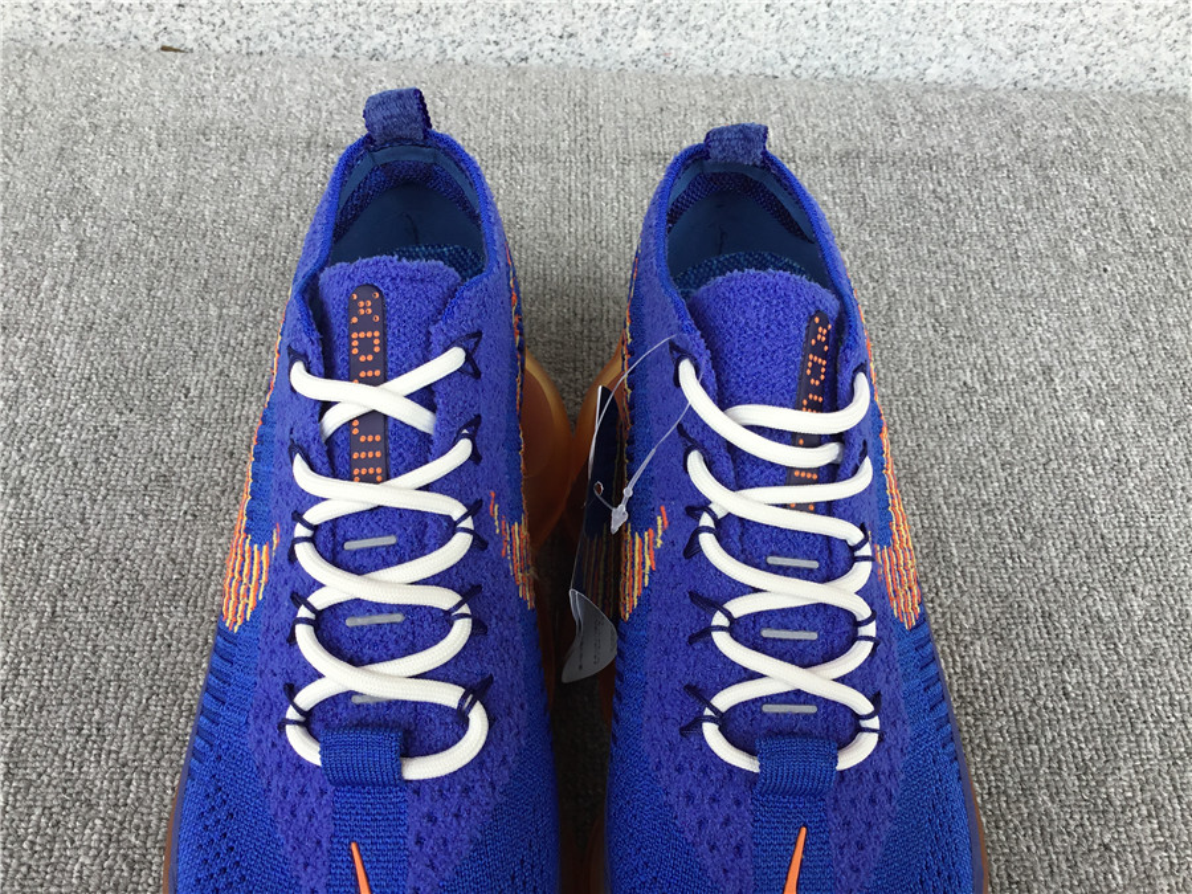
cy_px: 447
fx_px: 1067
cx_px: 596
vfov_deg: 45.4
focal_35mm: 31
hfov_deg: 58.4
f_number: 2.4
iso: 25
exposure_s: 1/302
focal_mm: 3.3
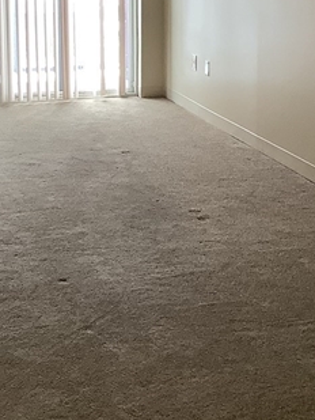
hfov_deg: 19.0
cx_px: 86
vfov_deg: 24.9
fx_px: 934
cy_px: 77
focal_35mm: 77
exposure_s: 1/60
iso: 64
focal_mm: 3.3
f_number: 2.4
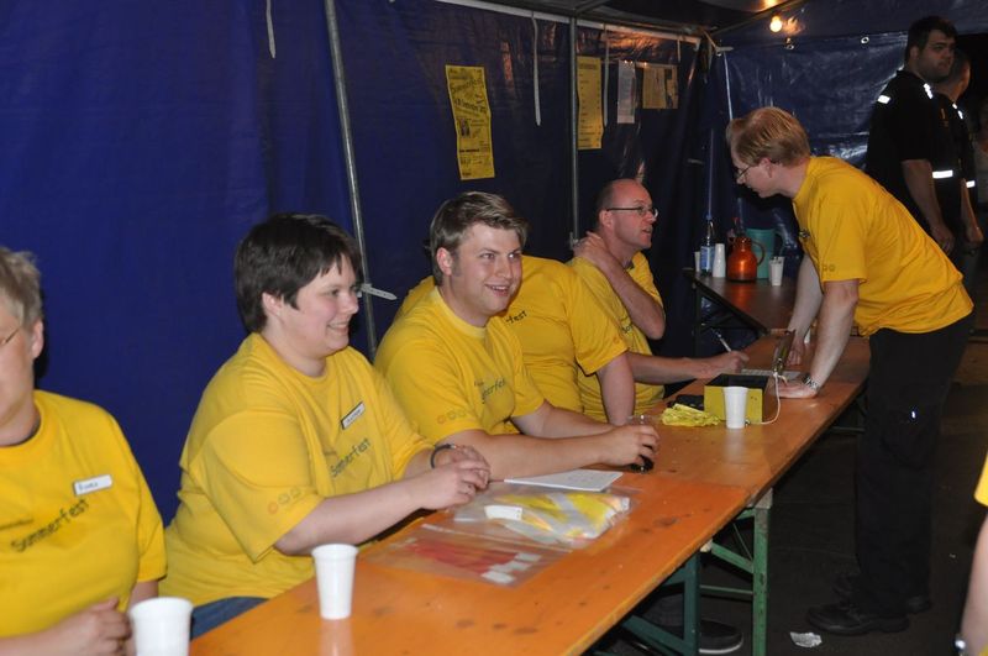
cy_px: 328
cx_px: 494
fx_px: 1315
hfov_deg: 41.2
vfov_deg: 28.0
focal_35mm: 48
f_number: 4.2
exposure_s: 1/60
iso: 800
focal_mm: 32
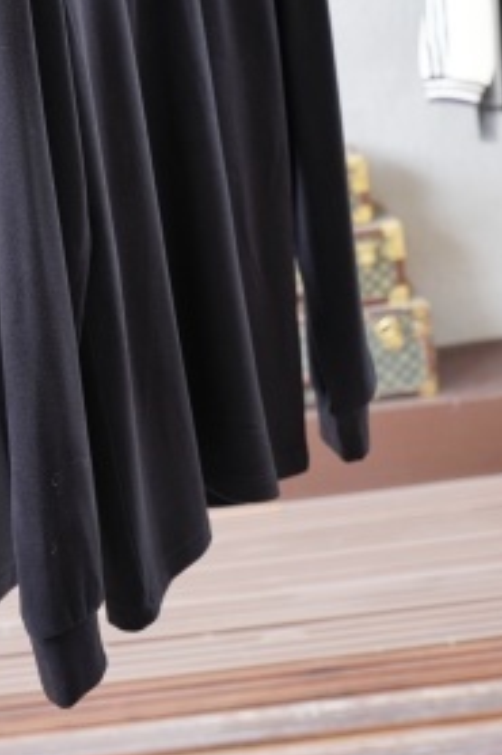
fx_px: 1696
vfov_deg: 24.7
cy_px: 168
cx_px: 61
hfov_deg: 16.6
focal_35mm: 81
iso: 400
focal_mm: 30
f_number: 4
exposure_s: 1/125
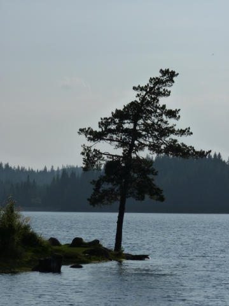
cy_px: 153
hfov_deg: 7.4
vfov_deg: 9.8
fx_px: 1773
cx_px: 114
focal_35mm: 201
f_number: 8
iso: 125
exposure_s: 1/800
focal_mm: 35.6
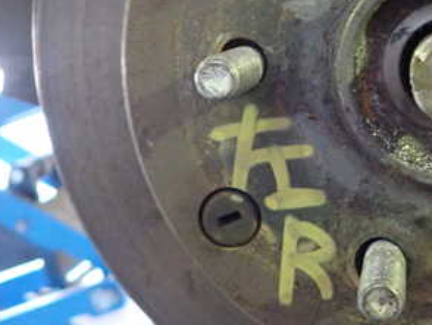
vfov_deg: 27.9
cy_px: 56
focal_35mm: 51
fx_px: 637
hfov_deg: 35.6
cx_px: 373
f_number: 2
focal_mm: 4.5
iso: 800
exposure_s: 1/25
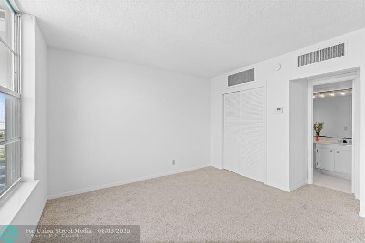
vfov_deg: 73.7
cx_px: 182
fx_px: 162
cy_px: 122
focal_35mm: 16
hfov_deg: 96.7
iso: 200
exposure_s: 1/4
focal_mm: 16
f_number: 8
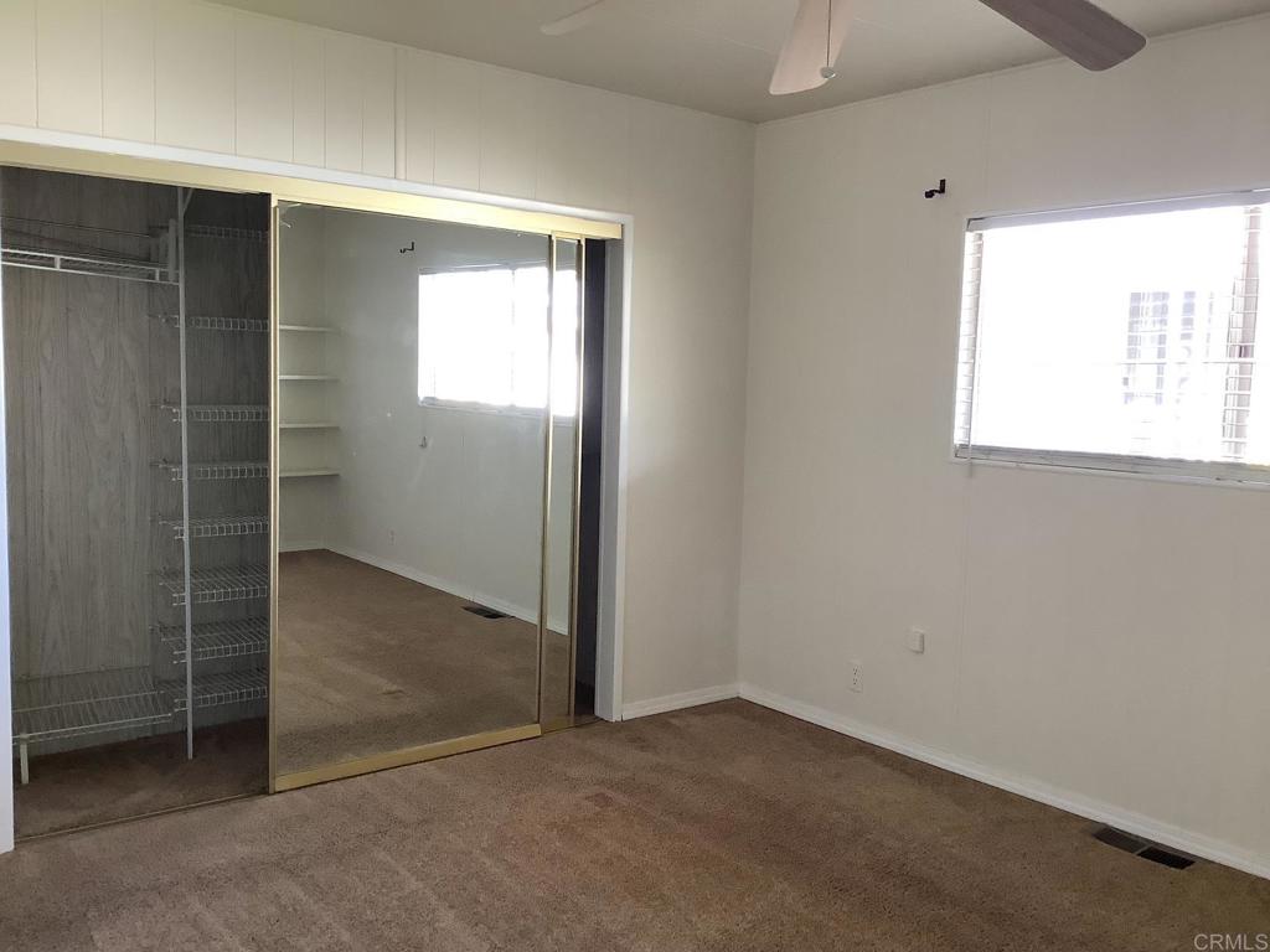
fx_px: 1137
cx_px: 635
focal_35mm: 31
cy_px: 476
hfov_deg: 58.4
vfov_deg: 45.4
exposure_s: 1/60
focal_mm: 3.3
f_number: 2.4
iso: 160
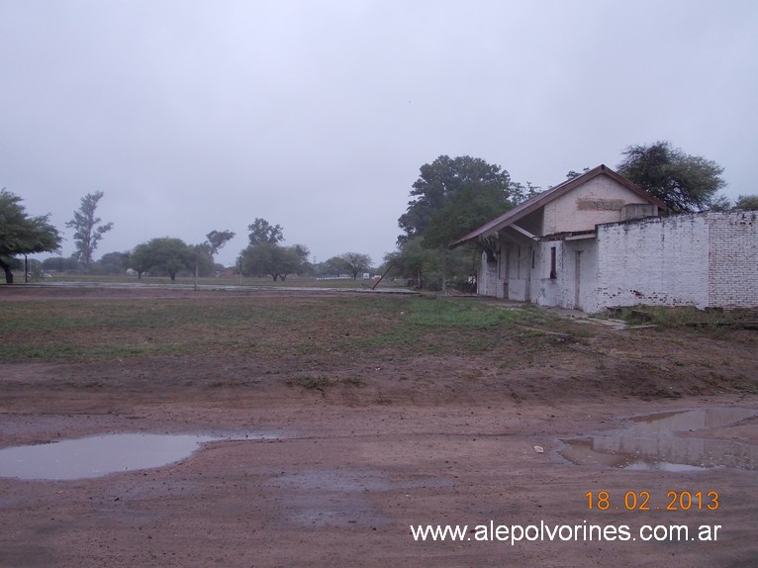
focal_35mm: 38
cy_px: 284
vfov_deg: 37.7
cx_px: 379
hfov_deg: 49.0
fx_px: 832
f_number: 3.1
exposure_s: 1/320
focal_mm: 5.3
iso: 80
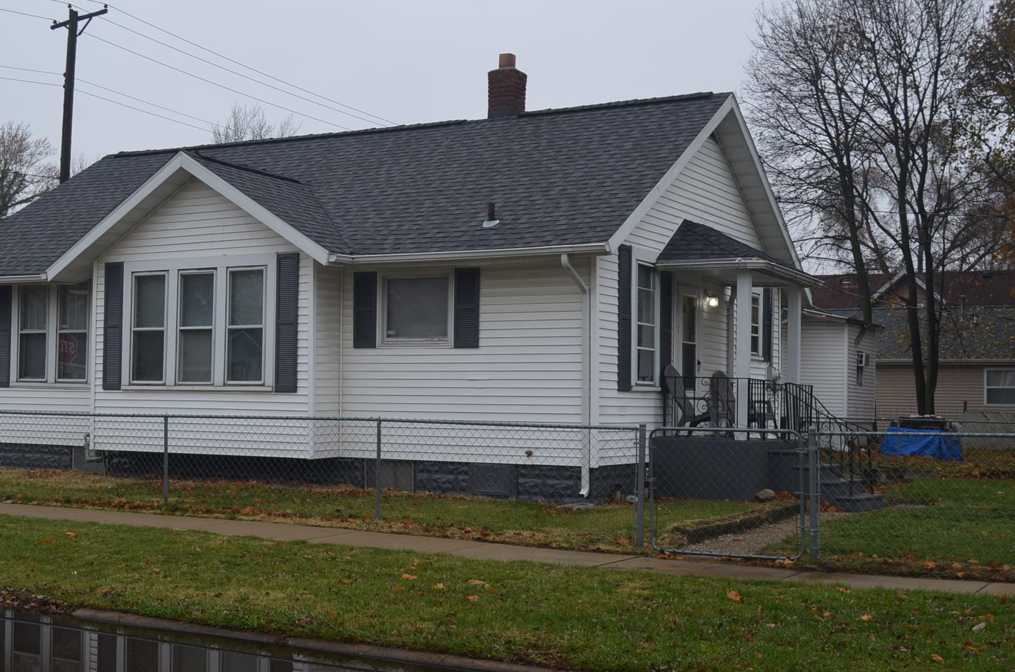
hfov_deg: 38.8
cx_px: 399
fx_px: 1435
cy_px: 335
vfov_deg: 26.4
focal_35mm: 51
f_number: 5.6
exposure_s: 1/125
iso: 250
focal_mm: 24
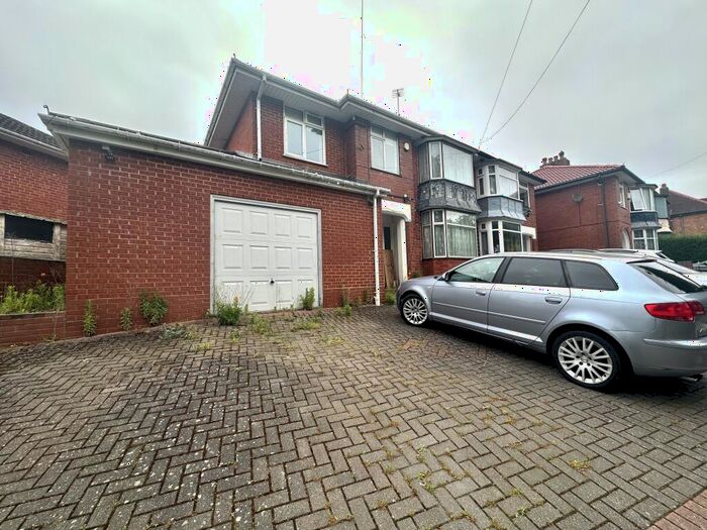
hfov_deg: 102.1
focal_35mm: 14
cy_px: 265
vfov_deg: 85.7
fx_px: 286
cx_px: 354
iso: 40
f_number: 2.2
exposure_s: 1/707
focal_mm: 2.22
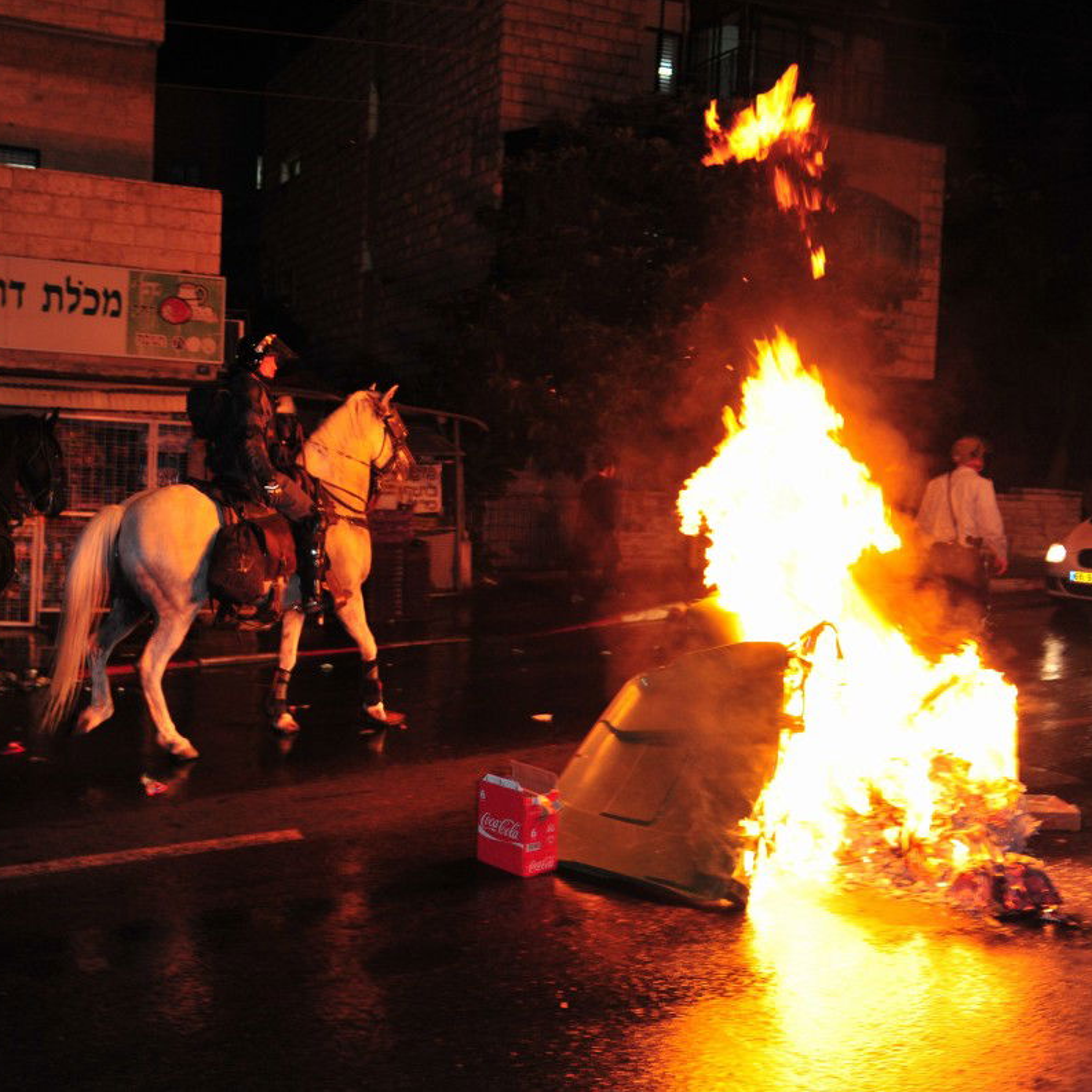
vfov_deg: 46.0
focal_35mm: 36
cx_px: 280
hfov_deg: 44.6
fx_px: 1285
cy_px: 544
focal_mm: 28
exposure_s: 1/80
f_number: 4
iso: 1600
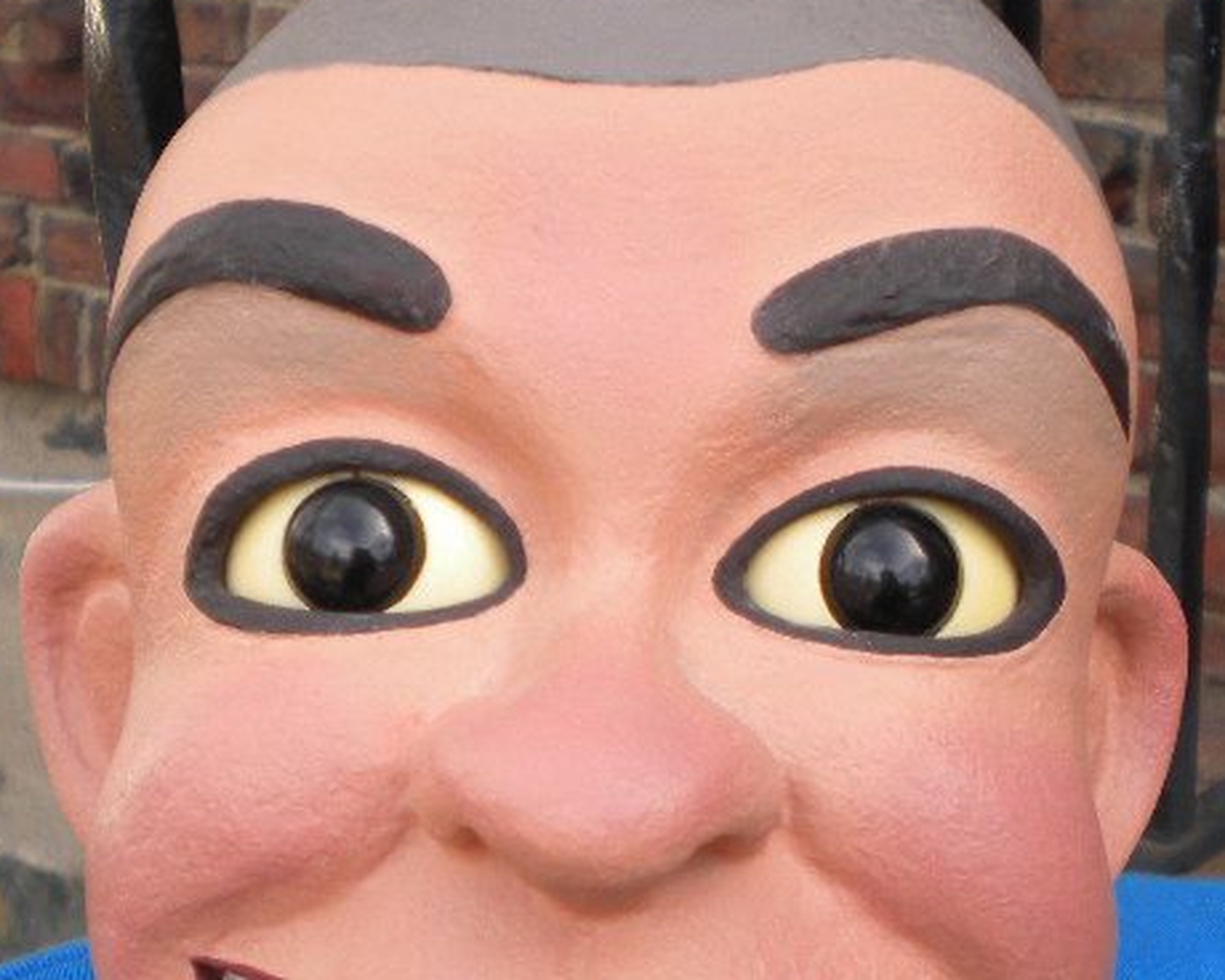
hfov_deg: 25.0
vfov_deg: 20.1
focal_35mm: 76
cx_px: 517
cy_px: 642
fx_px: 2755
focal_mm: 6.3
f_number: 3.1
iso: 80
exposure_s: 1/214
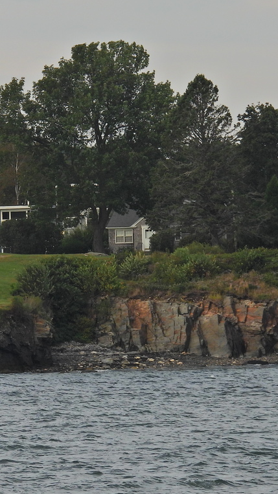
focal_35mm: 548
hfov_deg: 2.2
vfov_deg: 3.9
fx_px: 7184
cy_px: 248
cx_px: -124
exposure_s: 1/640
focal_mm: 53.5
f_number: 5
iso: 100
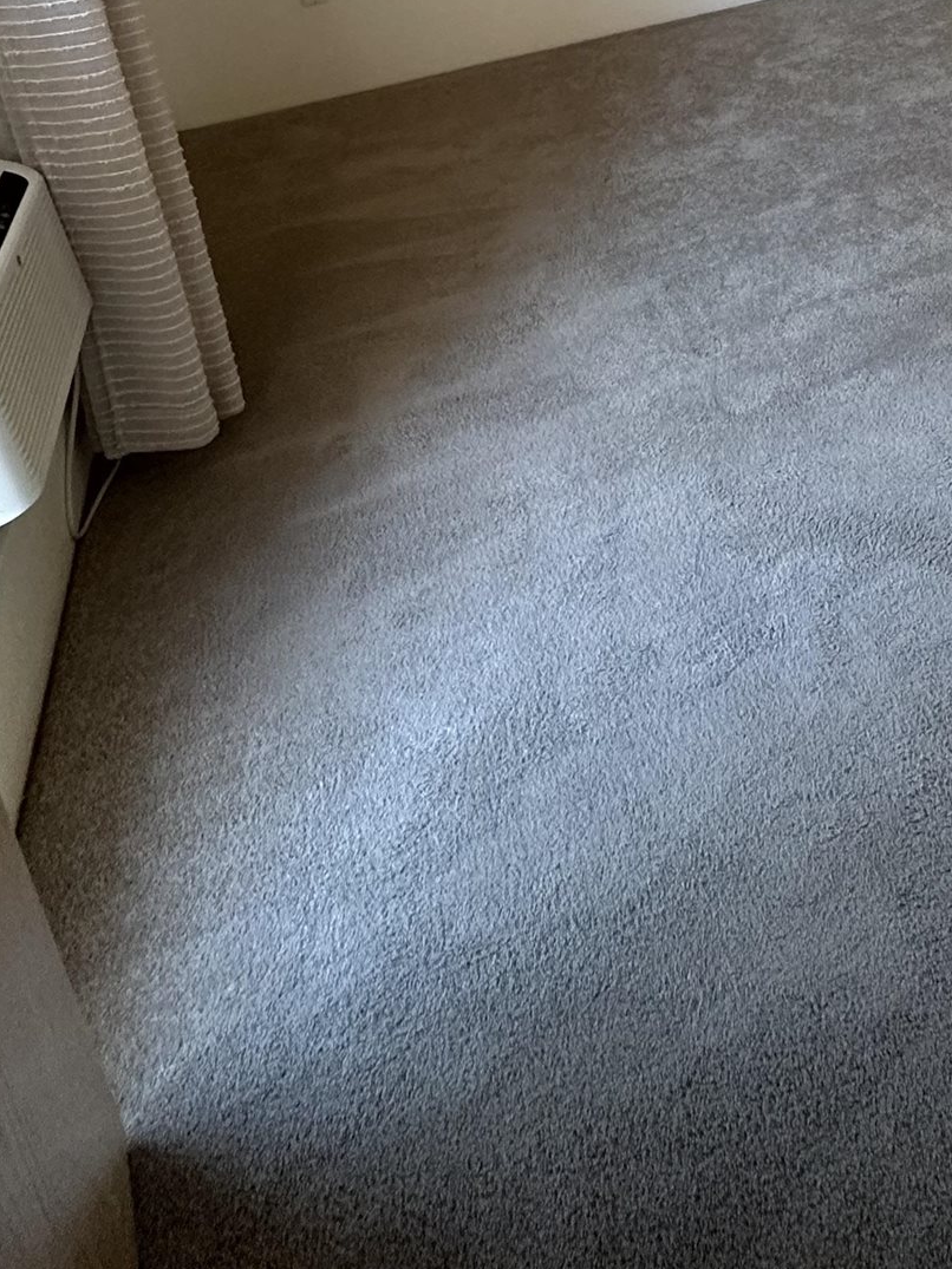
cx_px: 895
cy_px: -87
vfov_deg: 46.4
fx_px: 1100
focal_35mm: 30
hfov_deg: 42.1
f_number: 2.2
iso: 320
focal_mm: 2.22
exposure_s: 1/120
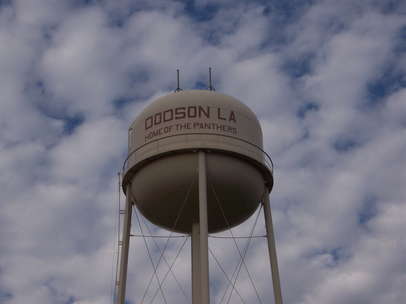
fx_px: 1184
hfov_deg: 19.5
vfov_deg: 14.6
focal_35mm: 101
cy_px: 152
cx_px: 203
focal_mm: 21.3
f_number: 8
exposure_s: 1/500
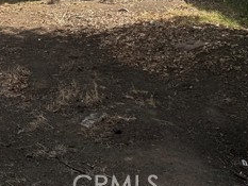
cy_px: -55
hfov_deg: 25.8
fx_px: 473
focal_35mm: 66
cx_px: -61
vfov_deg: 20.4
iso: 80
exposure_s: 1/5319
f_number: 1.78
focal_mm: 6.76
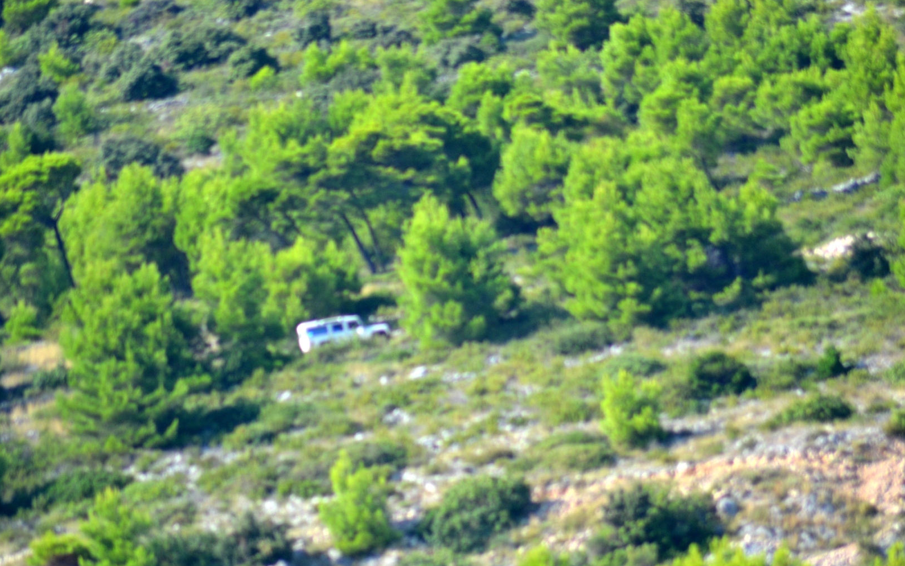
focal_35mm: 460
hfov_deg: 4.6
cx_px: 452
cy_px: 297
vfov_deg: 2.9
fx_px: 11347
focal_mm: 300
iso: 400
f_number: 5.6
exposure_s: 1/800
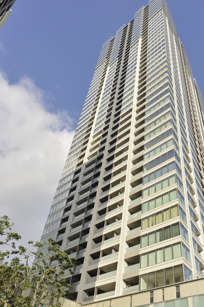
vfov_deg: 64.6
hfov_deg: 49.7
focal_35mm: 25
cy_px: 250
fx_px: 212
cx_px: 147
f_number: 6.3
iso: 160
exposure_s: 1/1000
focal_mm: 14
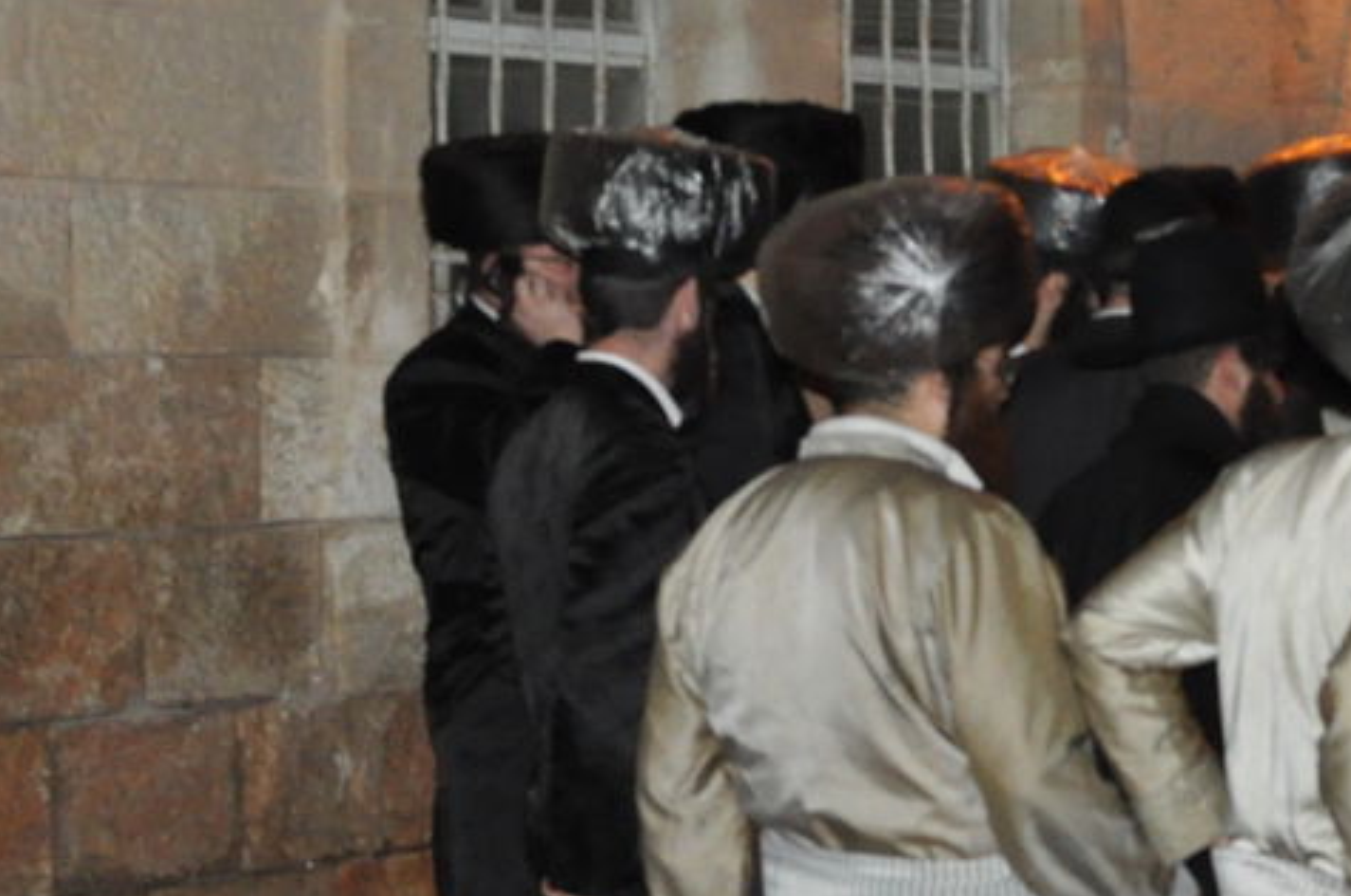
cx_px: 1195
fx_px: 4308
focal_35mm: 115
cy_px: 383
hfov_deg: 17.6
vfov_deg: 11.9
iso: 2000
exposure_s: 1/60
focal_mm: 26
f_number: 5
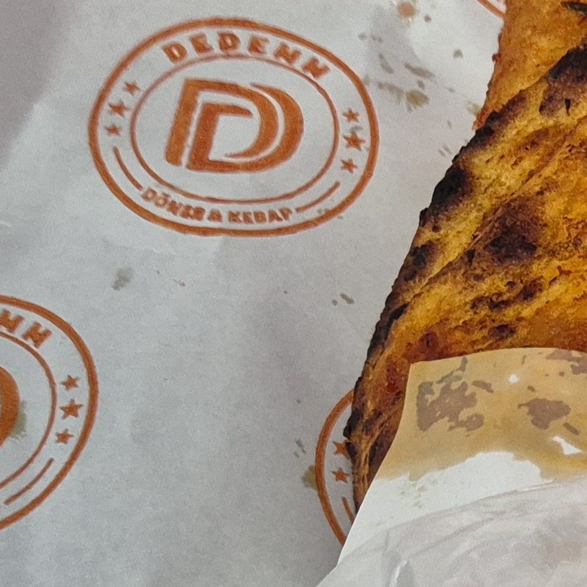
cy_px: 898
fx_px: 2168
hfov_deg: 13.9
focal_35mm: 113
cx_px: 1018
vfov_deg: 14.3
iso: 500
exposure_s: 1/100
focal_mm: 5.4
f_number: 1.8
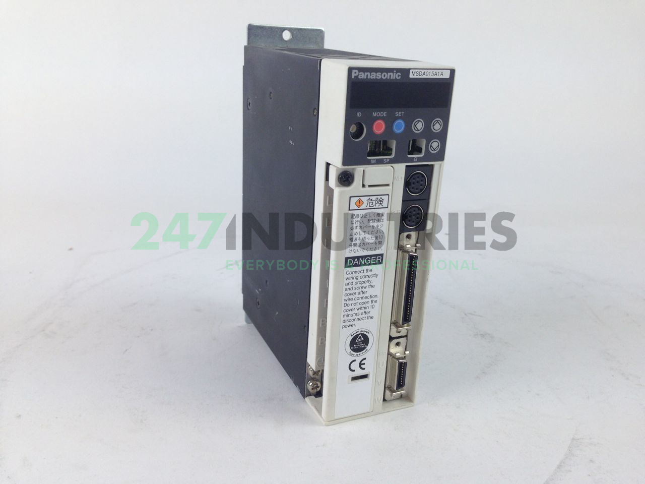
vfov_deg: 42.9
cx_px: 322
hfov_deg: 55.4
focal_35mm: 33
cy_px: 242
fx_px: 615
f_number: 2.4
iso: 50
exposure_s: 1/148
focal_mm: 4.12
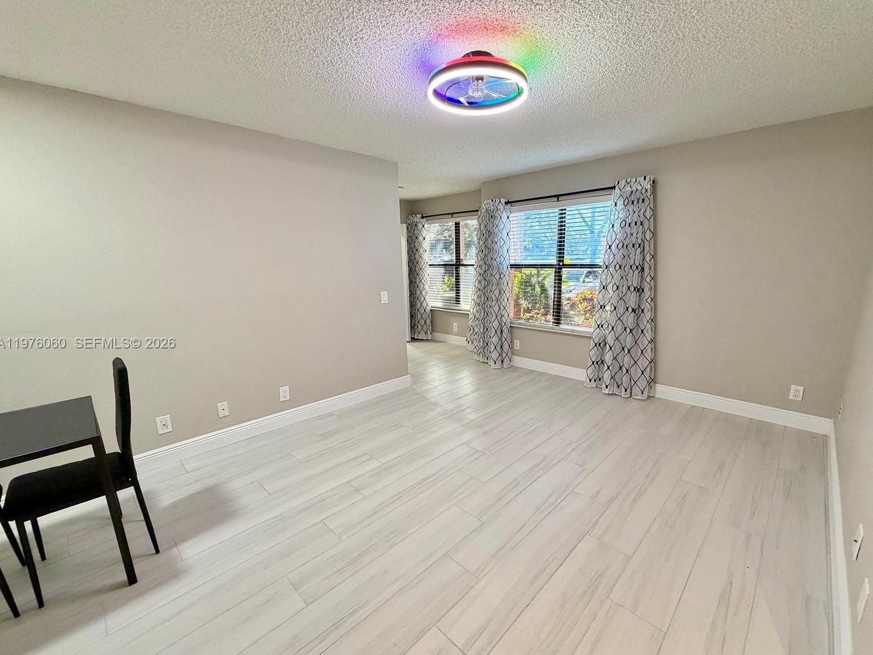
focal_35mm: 15
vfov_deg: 81.7
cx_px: 461
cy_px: 344
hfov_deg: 98.1
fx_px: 378
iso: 250
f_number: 2.2
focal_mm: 2.22
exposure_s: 1/60
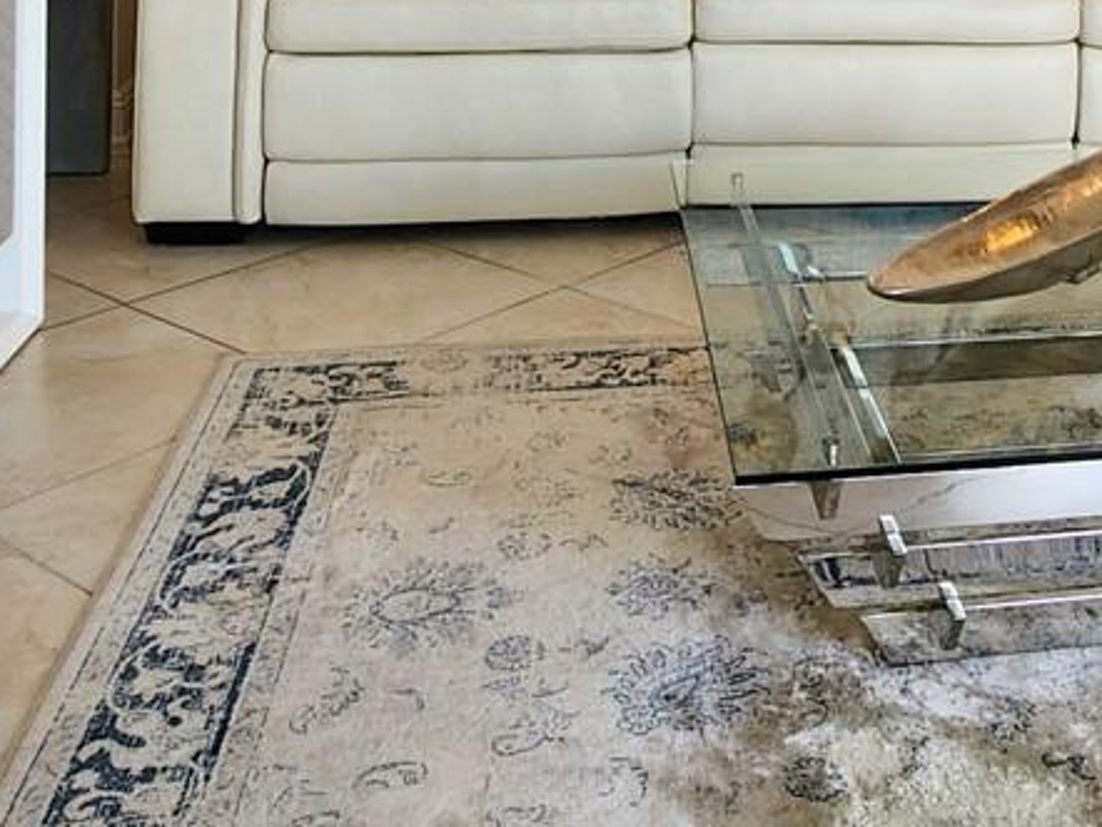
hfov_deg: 38.0
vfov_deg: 26.5
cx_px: 966
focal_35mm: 47
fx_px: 1497
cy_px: -230
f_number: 2.2
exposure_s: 1/60.2
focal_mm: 2.2
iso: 64
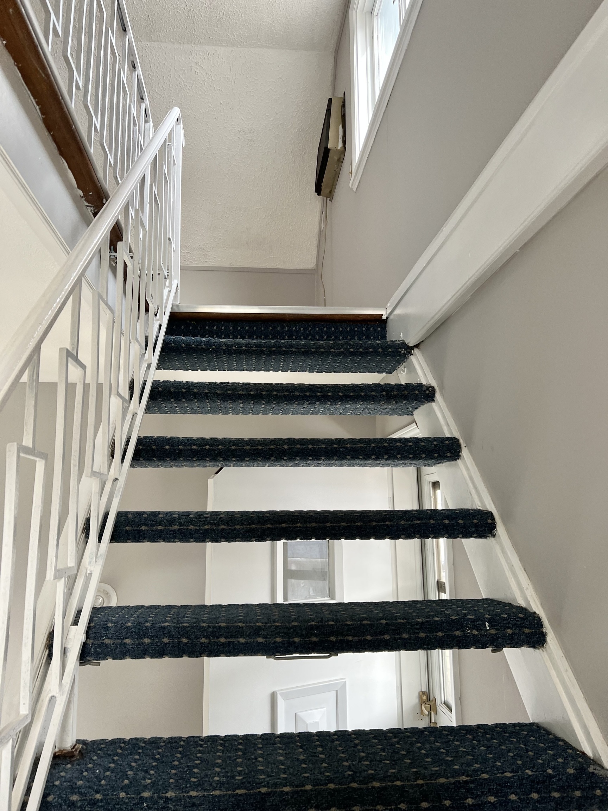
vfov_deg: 67.3
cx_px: 304
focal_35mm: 26
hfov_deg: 53.1
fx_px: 609
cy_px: 406
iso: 125
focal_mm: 5.7
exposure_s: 1/121
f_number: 1.5
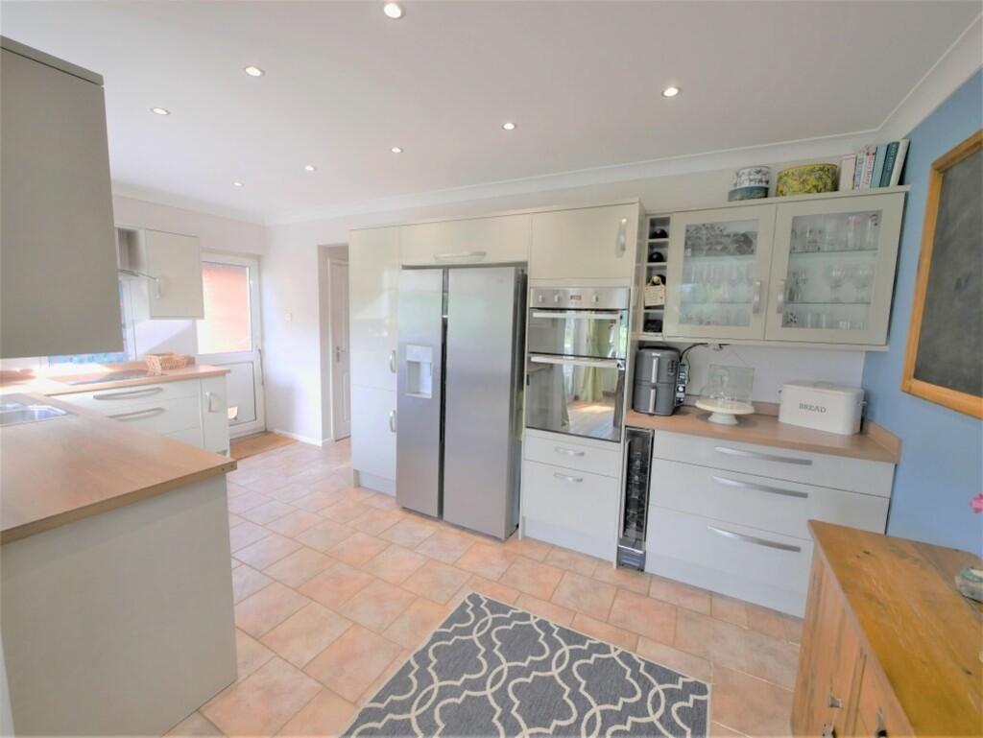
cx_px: 492
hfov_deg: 102.0
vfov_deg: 85.7
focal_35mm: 14
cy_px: 369
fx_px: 398
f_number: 4
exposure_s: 1/60
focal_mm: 7
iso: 500
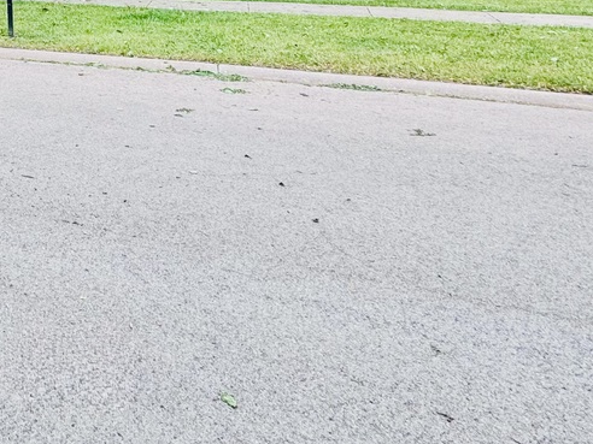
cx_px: -106
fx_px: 702
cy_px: -170
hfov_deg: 36.3
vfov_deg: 27.6
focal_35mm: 41
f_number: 2.2
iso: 40
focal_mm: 2.22
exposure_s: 1/295
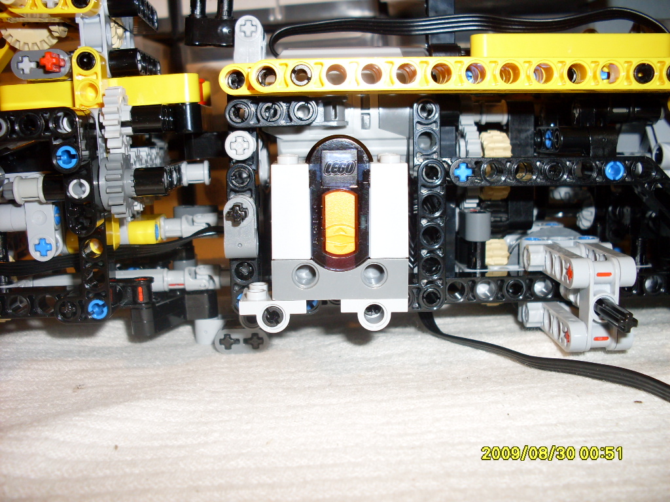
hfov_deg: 49.0
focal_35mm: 38
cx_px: 335
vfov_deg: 37.7
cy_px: 251
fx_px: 735
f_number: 2.8
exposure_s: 1/45
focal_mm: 6.3
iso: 100
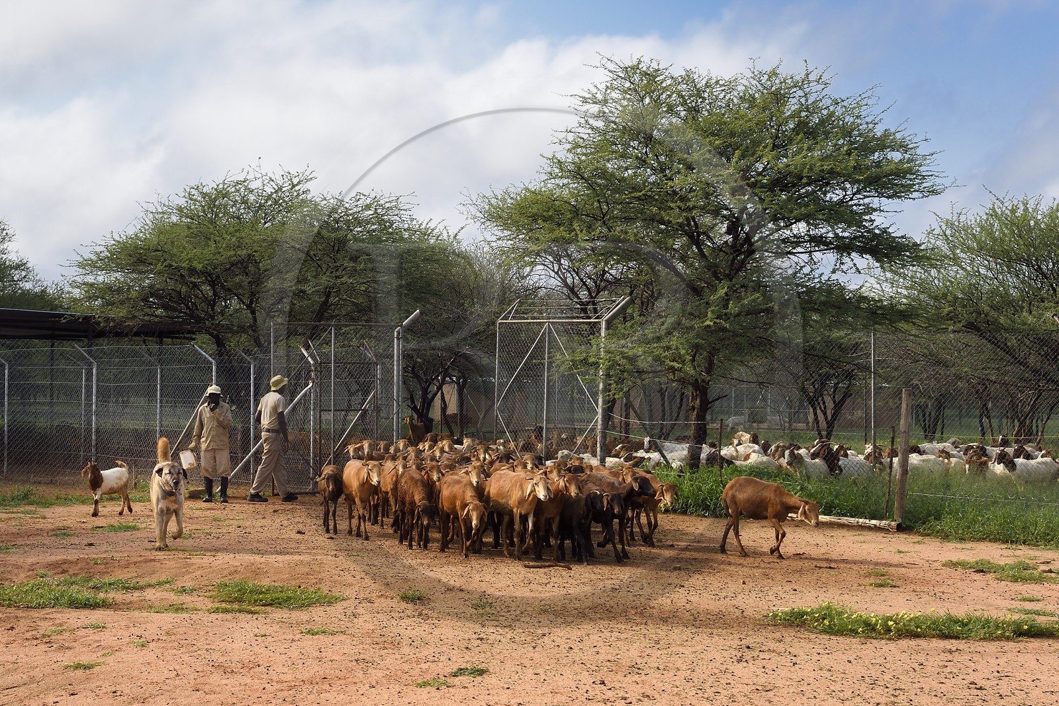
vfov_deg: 24.6
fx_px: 1617
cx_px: 530
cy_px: 353
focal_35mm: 55
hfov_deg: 36.3
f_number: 11
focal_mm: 55
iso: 400
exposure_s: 1/500
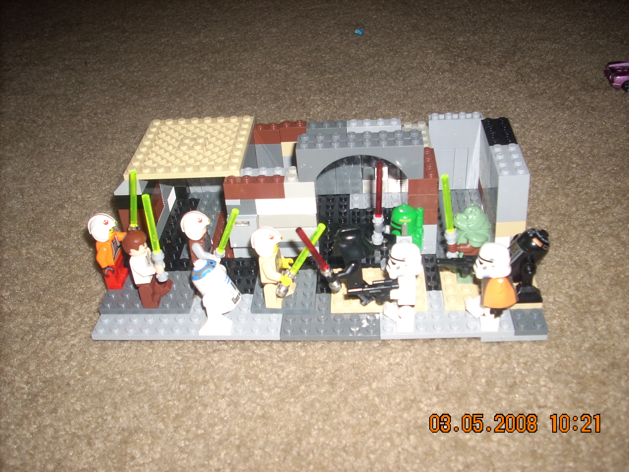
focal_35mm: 37
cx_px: 314
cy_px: 236
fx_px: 672
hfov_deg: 50.1
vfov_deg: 38.7
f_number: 2.8
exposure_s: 1/60
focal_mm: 6.2
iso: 64
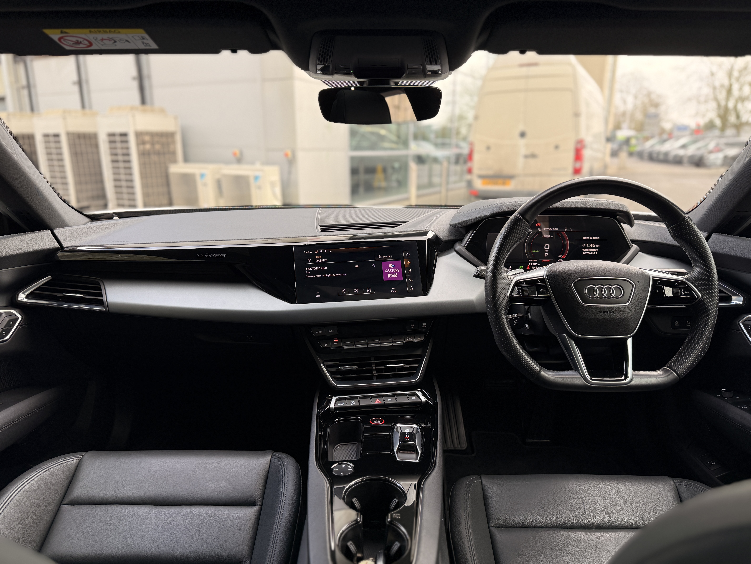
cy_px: 282
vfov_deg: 56.8
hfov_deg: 71.6
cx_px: 376
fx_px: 521
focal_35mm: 24
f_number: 1.78
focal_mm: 6.76
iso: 125
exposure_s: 1/151
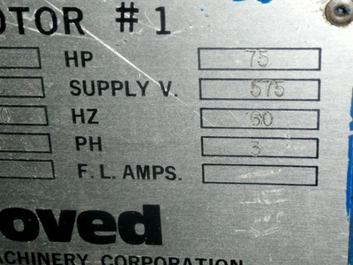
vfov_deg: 17.2
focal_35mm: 86
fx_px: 877
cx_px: 176
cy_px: 132
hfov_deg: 22.8
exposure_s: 1/30
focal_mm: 9.5
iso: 100
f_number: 4.4
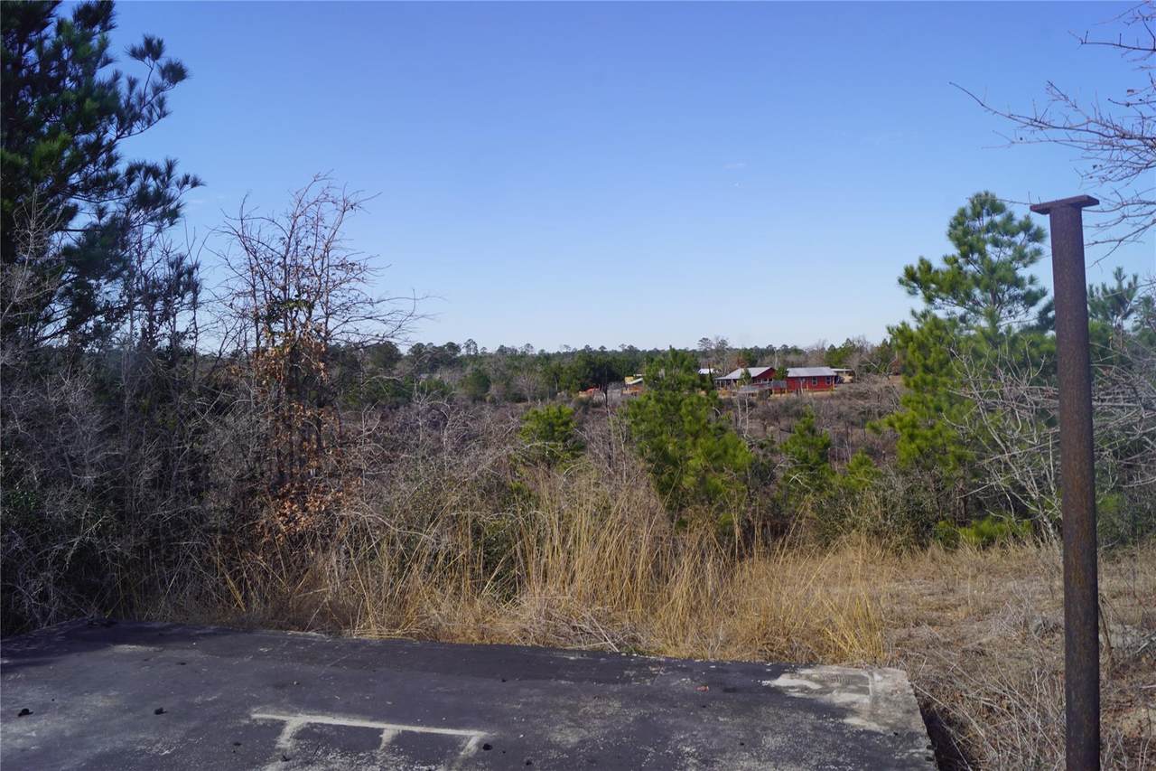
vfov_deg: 47.9
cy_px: 386
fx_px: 867
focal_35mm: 27
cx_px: 578
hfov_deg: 67.4
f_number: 13
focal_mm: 18
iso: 100
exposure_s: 1/80
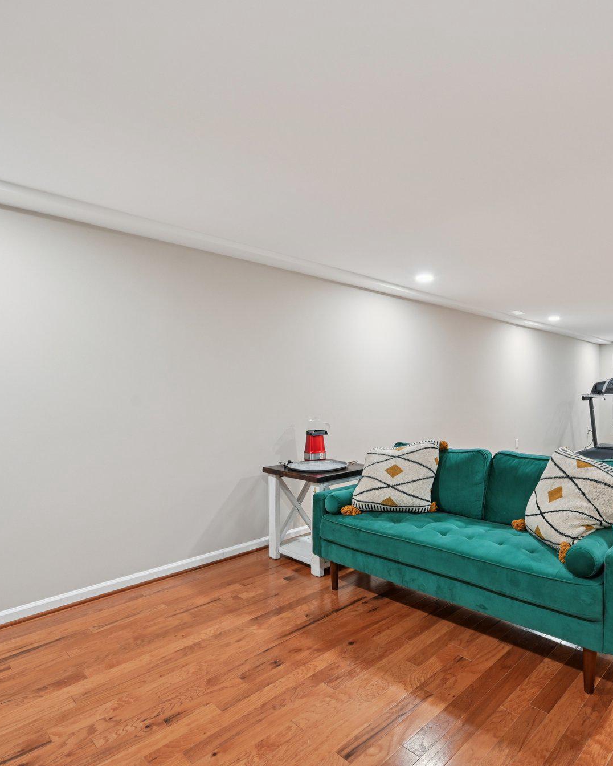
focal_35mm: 20
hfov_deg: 67.2
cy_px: 388
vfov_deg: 80.4
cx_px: 378
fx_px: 453
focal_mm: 14
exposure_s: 1/8
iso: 400
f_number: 8
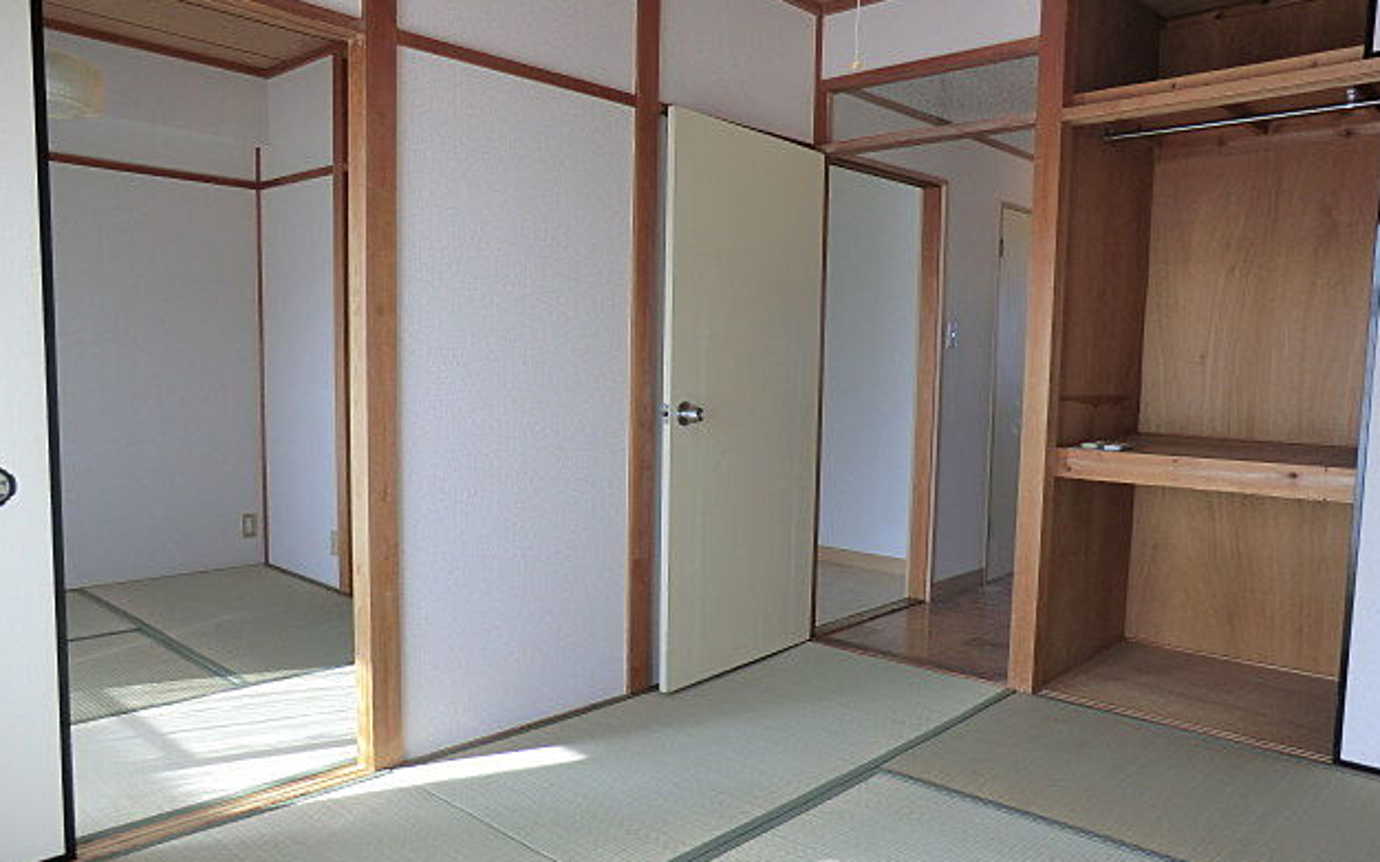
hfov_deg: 70.4
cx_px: 694
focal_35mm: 26
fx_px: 978
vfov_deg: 47.5
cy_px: 472
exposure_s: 1/60
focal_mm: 4.3
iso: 80
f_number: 3.2
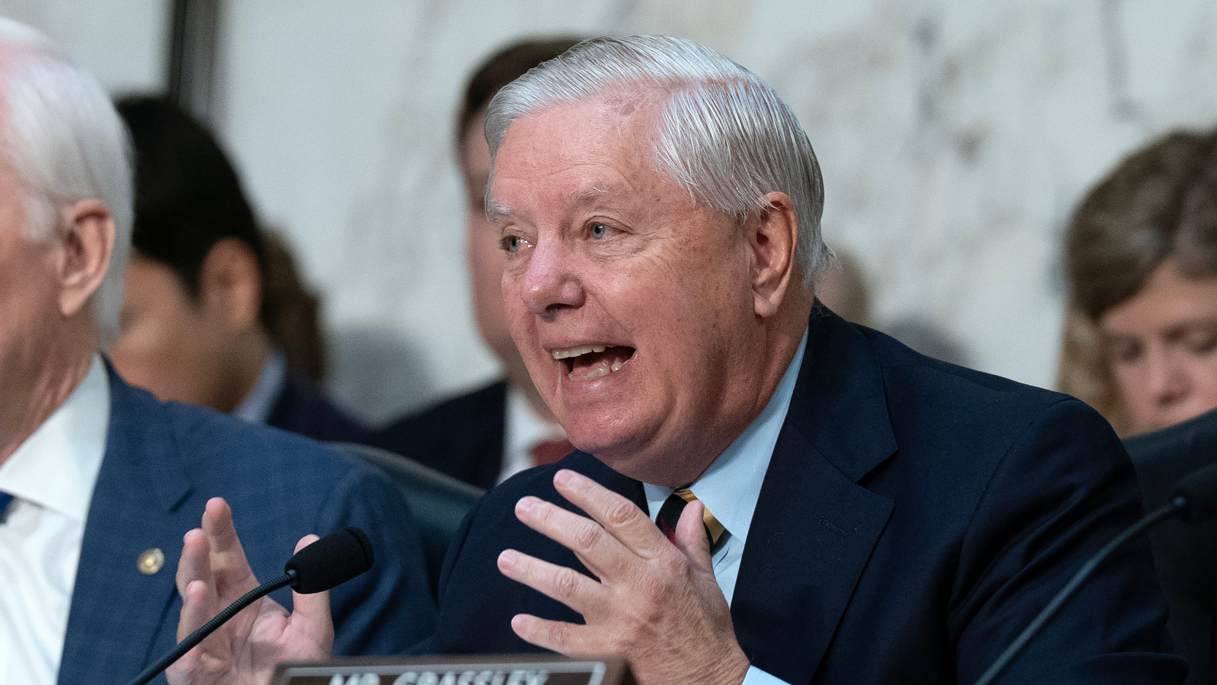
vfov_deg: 5.8
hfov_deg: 10.3
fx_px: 6777
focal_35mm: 210
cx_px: 608
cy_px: 358
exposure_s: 1/400
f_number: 4
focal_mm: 200
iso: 2500
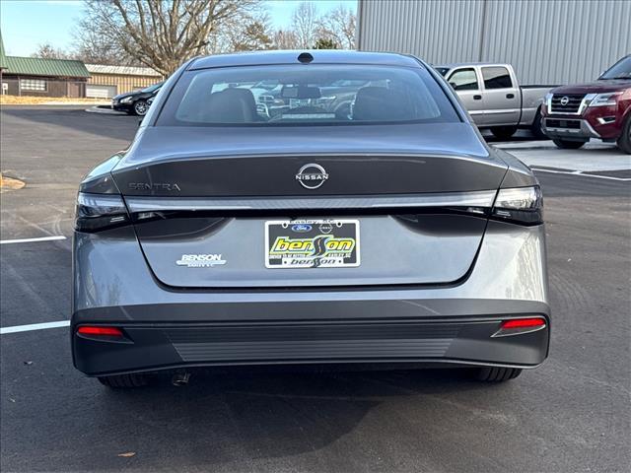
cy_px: 236
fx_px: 875
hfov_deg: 39.7
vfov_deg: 30.3
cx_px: 316
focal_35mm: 48
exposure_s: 1/1059
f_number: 1.78
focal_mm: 6.76
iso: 64
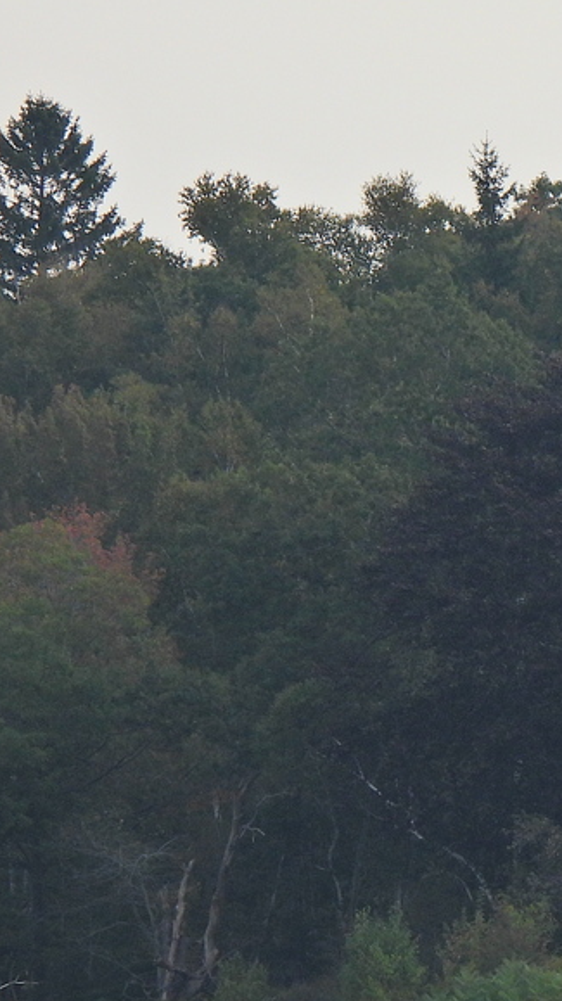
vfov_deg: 2.4
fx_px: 24306
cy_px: 577
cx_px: 980
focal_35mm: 916
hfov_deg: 1.3
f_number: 5
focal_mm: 67.8
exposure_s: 1/400
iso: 100
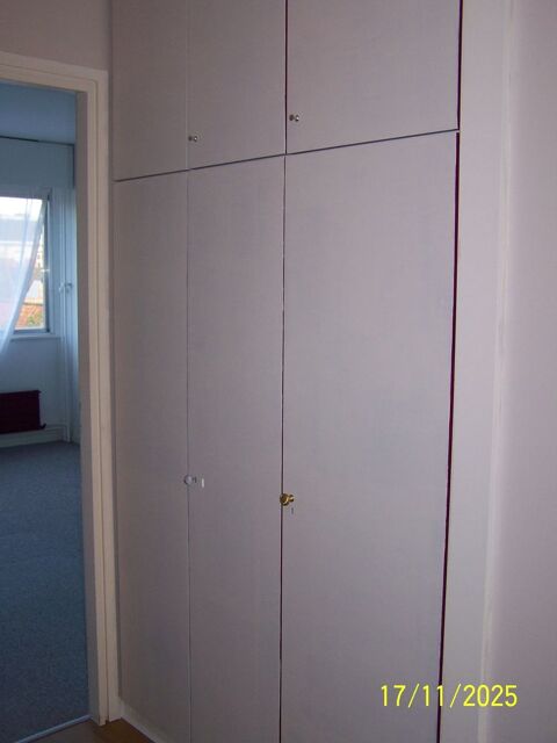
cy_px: 372
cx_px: 278
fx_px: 815
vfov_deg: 49.0
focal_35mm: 38
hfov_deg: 37.7
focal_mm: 6.3
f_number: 2.8
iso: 80
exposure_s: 1/60
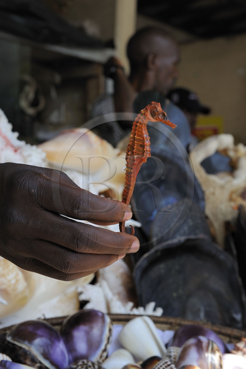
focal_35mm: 56
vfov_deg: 35.6
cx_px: 123
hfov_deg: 24.2
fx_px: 574
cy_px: 184
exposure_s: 1/250
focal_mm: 56
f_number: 9
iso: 400
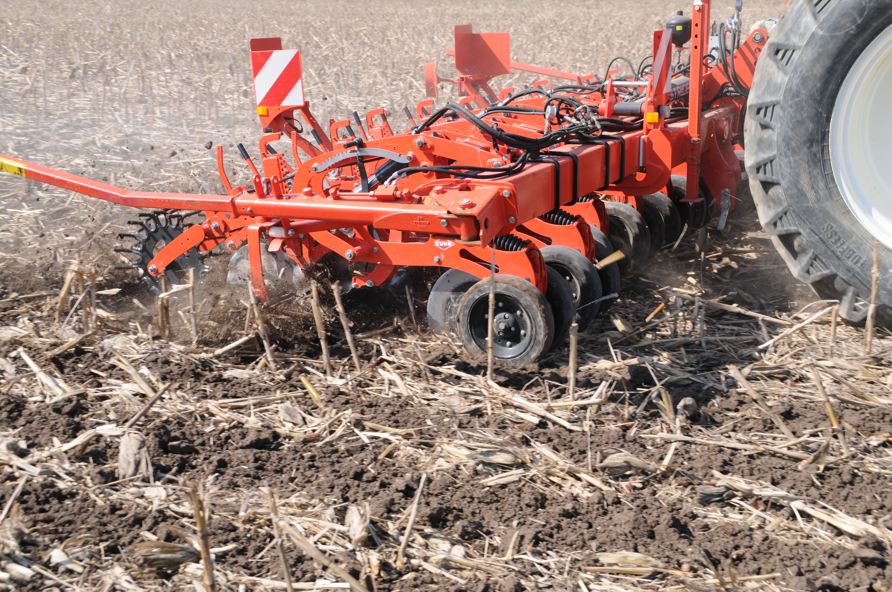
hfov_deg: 41.2
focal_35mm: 48
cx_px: 446
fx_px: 1188
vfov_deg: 28.0
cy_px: 296
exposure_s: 1/320
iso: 200
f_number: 9
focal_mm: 32
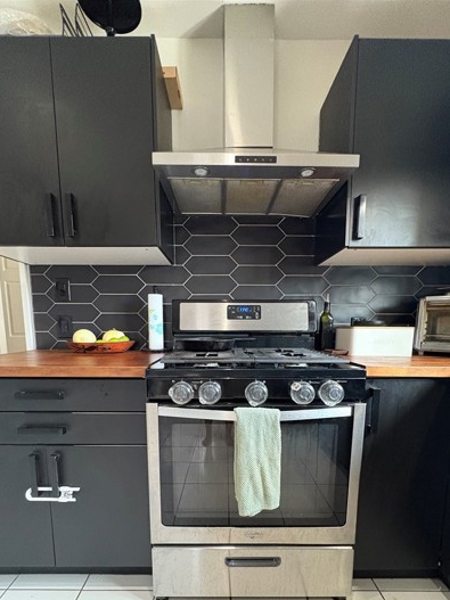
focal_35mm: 17
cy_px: 363
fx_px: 295
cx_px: 222
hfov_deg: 74.7
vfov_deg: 89.7
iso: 800
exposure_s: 1/60
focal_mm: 2.22
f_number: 2.2
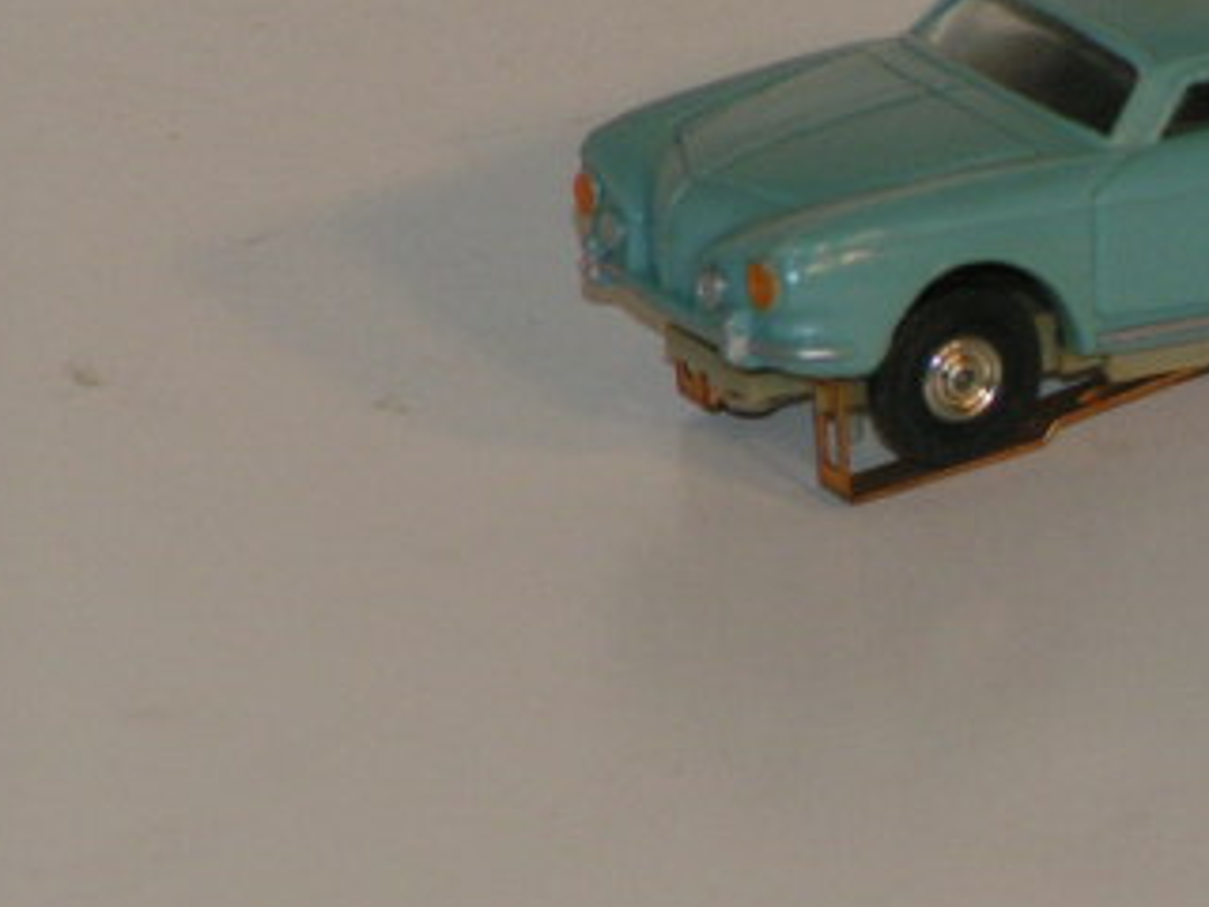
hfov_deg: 2.6
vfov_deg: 2.0
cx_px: 1096
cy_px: 265
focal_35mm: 761
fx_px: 26579
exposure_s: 1/400
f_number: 5.6
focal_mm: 58
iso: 100
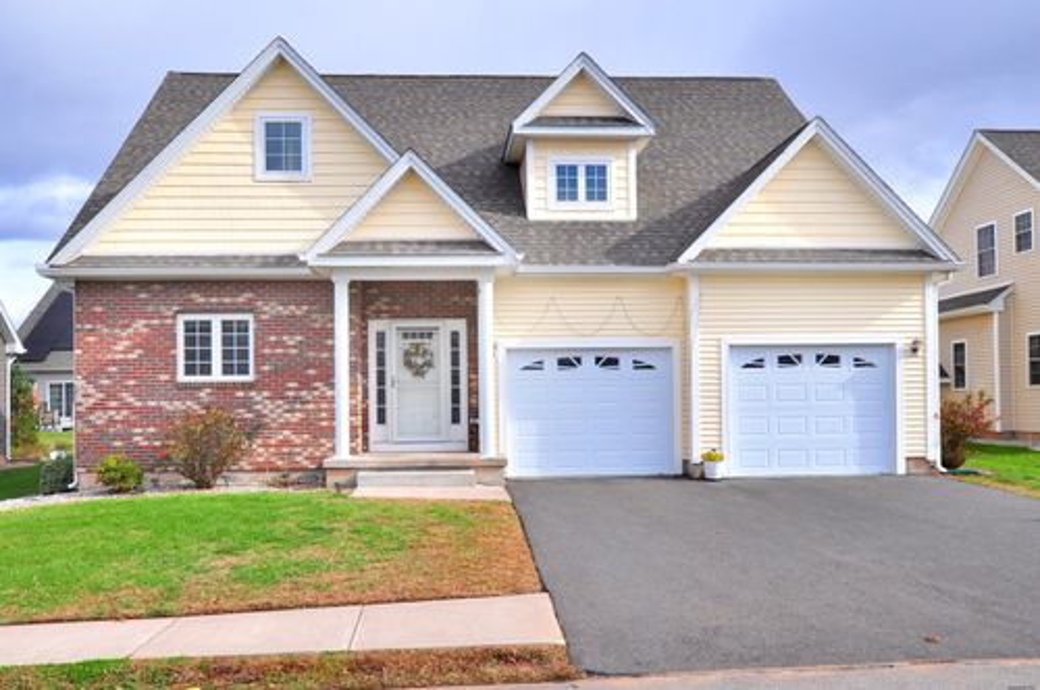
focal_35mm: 26
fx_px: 736
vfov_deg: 50.3
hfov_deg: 70.5
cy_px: 345
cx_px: 520
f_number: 8
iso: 320
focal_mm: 17
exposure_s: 1/500
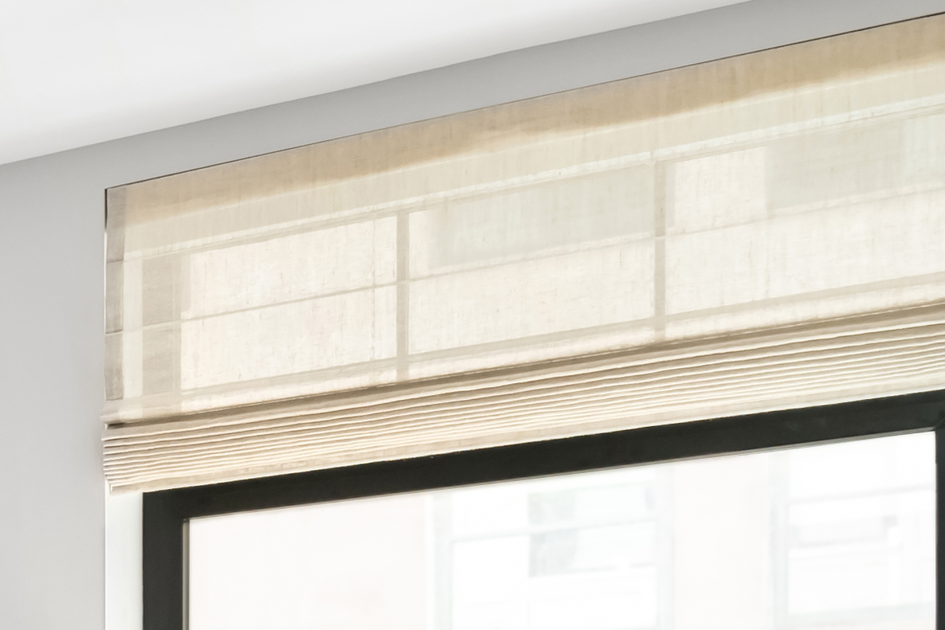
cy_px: 1057
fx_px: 2258
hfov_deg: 16.0
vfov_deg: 14.4
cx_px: -1123
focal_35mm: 86
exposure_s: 1/30
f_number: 8
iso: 500
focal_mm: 17
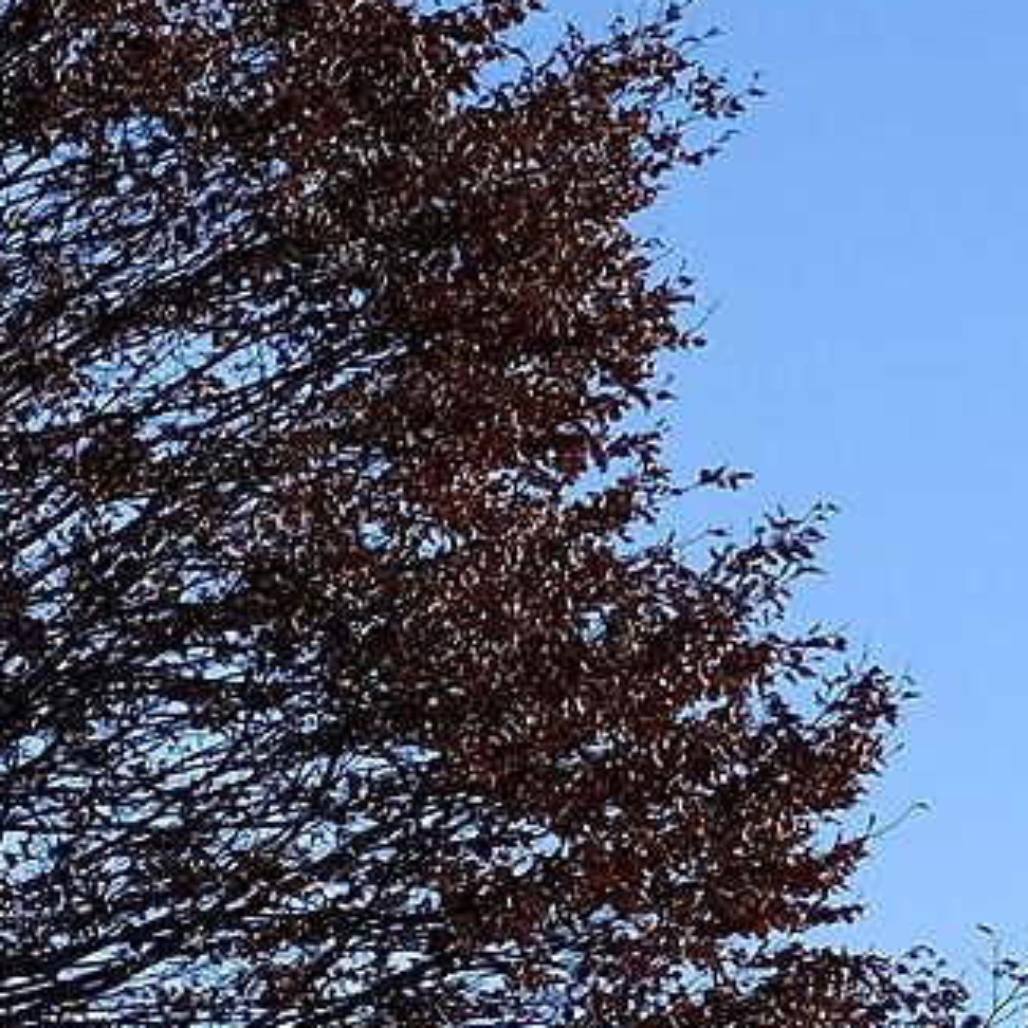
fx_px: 9508
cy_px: 1279
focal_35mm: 283
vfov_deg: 6.1
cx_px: -1780
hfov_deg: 5.8
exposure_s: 1/1700
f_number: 3.6
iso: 160
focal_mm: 30.2
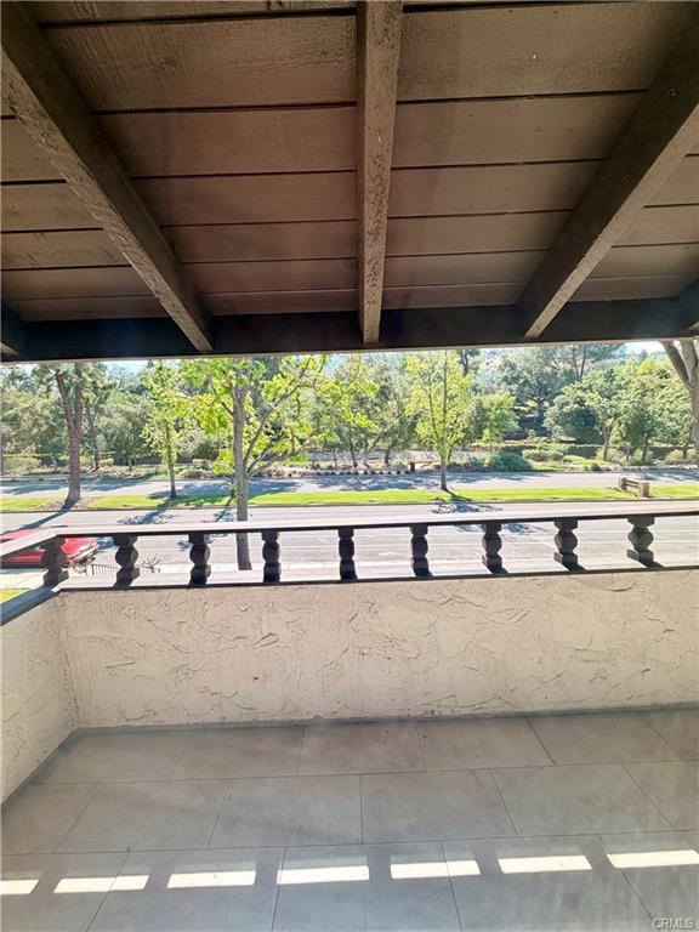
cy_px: 466
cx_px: 350
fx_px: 377
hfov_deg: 85.7
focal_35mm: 14
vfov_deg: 102.1
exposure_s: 1/282
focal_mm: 2.22
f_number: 2.2
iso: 50
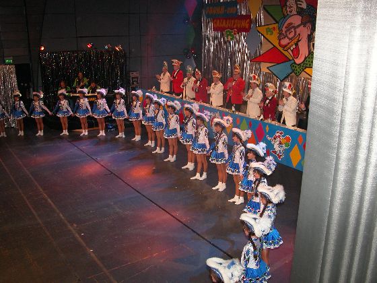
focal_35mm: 35
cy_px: 142
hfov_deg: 52.6
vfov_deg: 40.7
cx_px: 188
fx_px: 381
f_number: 2.8
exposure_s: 1/60
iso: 200
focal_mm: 8.9
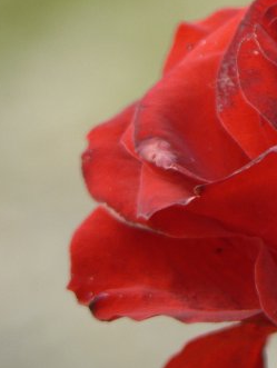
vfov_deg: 1.9
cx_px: 402
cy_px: 162
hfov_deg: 1.4
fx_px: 11107
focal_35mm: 1043
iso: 80
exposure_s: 1/40
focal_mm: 72
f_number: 3.3
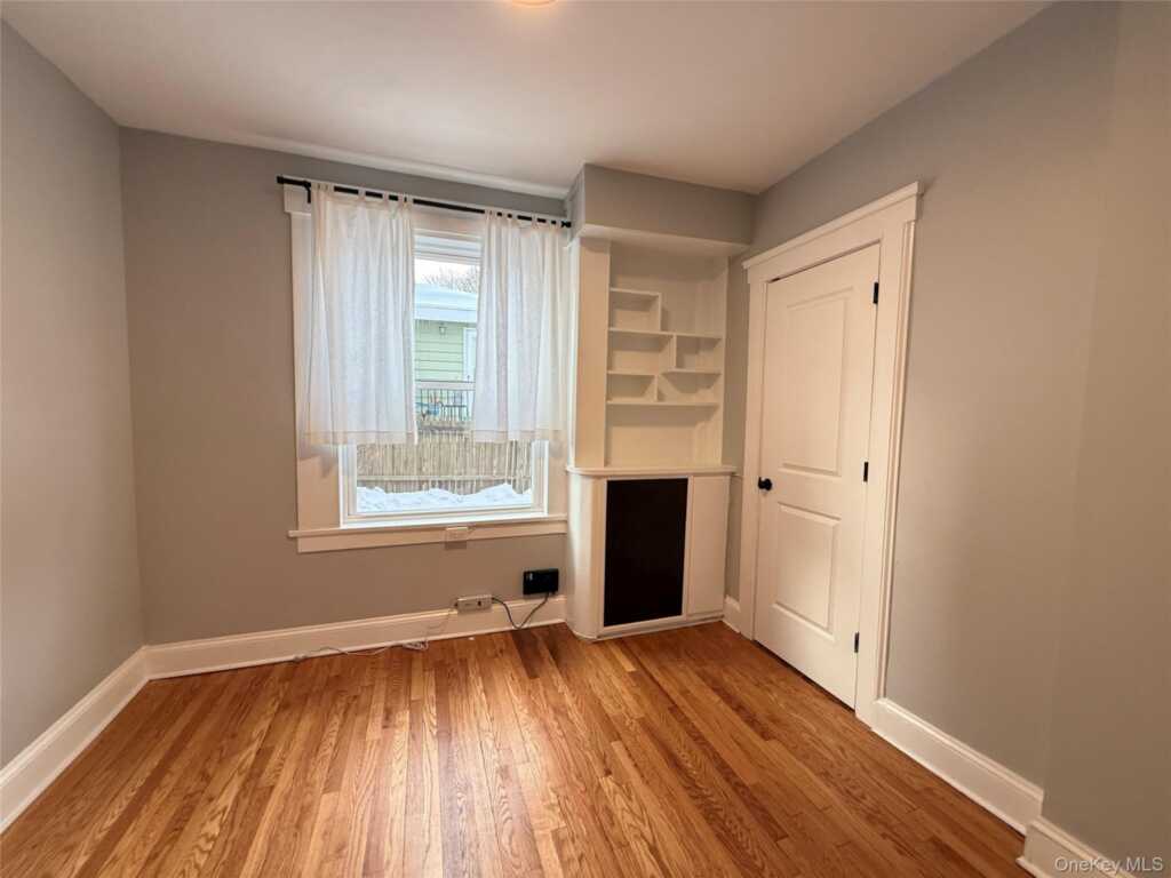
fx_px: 474
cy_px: 439
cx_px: 586
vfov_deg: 85.7
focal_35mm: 14
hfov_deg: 102.1
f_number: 2.2
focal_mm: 2.22
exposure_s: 1/120
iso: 320
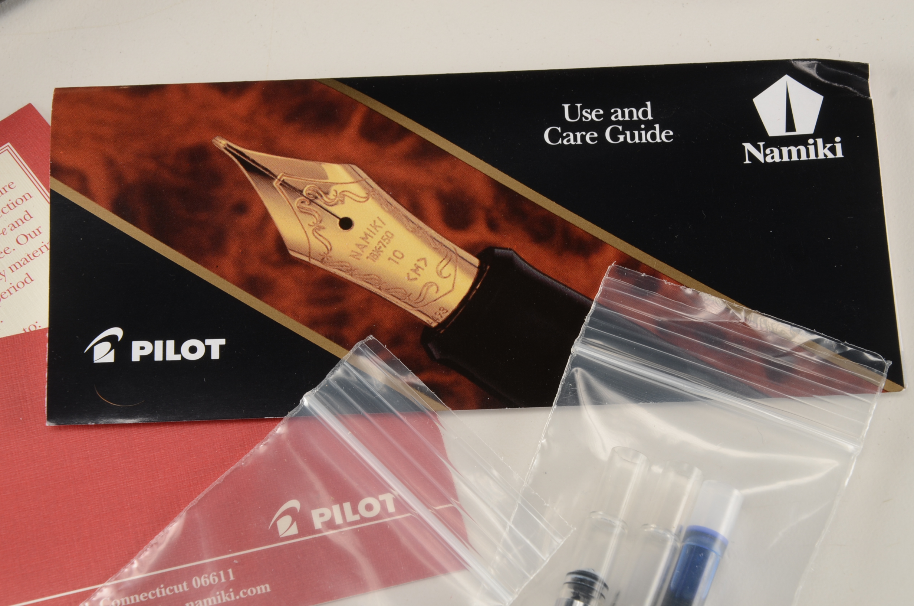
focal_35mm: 112
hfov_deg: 18.2
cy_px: 303
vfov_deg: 12.1
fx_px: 2850
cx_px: 457
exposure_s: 1/125
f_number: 13
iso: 200
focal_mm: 75
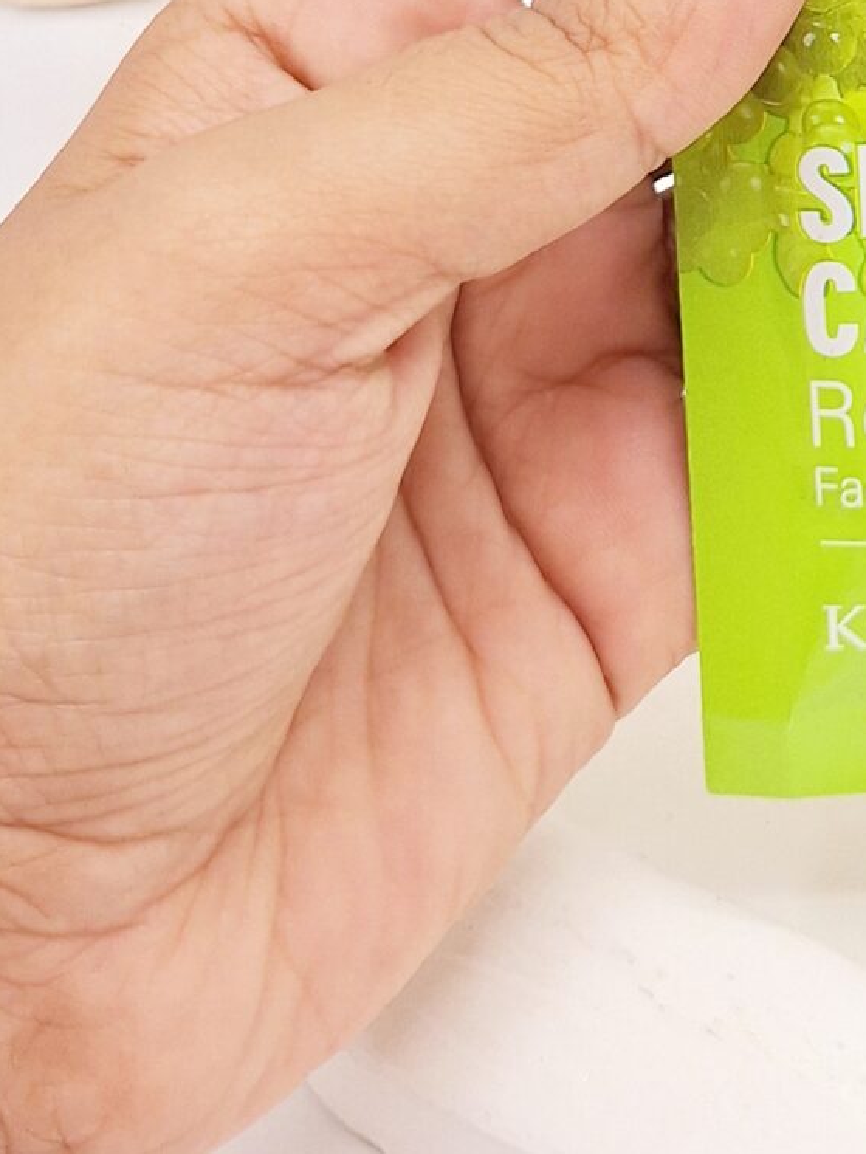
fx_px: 2634
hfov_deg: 17.1
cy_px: -108
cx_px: 1235
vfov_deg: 23.2
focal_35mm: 79
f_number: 1.8
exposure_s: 1/455
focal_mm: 5.54
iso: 40
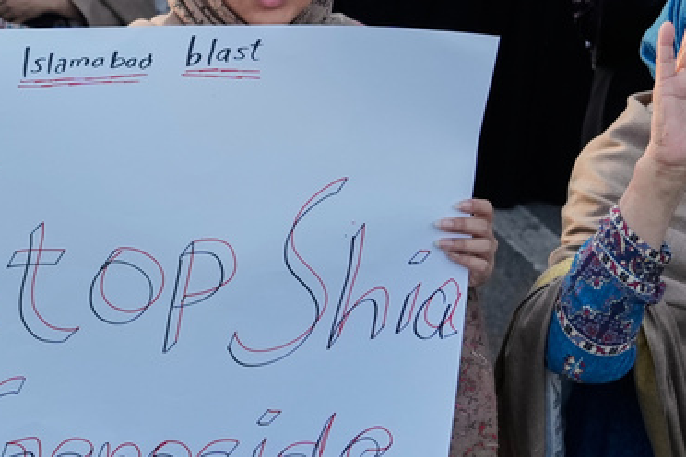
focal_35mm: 99
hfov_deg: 20.1
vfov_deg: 13.8
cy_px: 170
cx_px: 46
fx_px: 1886
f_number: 4.5
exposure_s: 1/800
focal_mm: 24
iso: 800
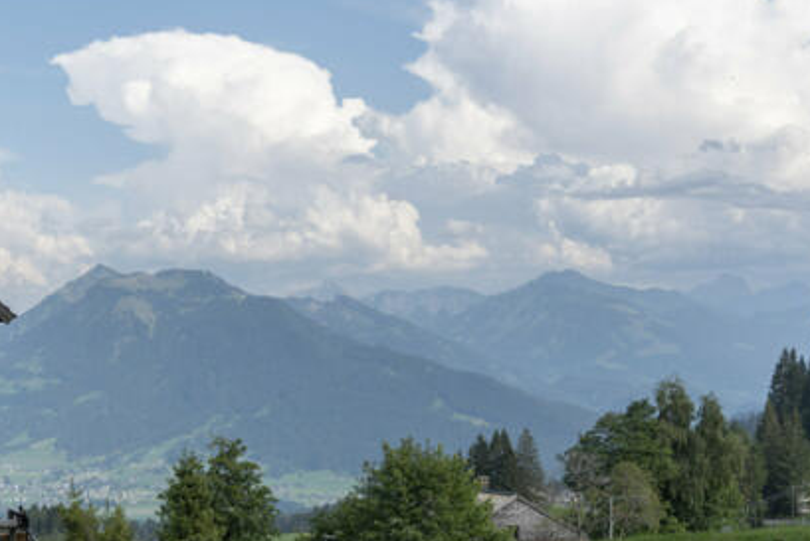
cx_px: 299
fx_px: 1598
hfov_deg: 28.3
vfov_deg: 19.1
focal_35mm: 71
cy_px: 398
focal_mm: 44
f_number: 4
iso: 100
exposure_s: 1/1000
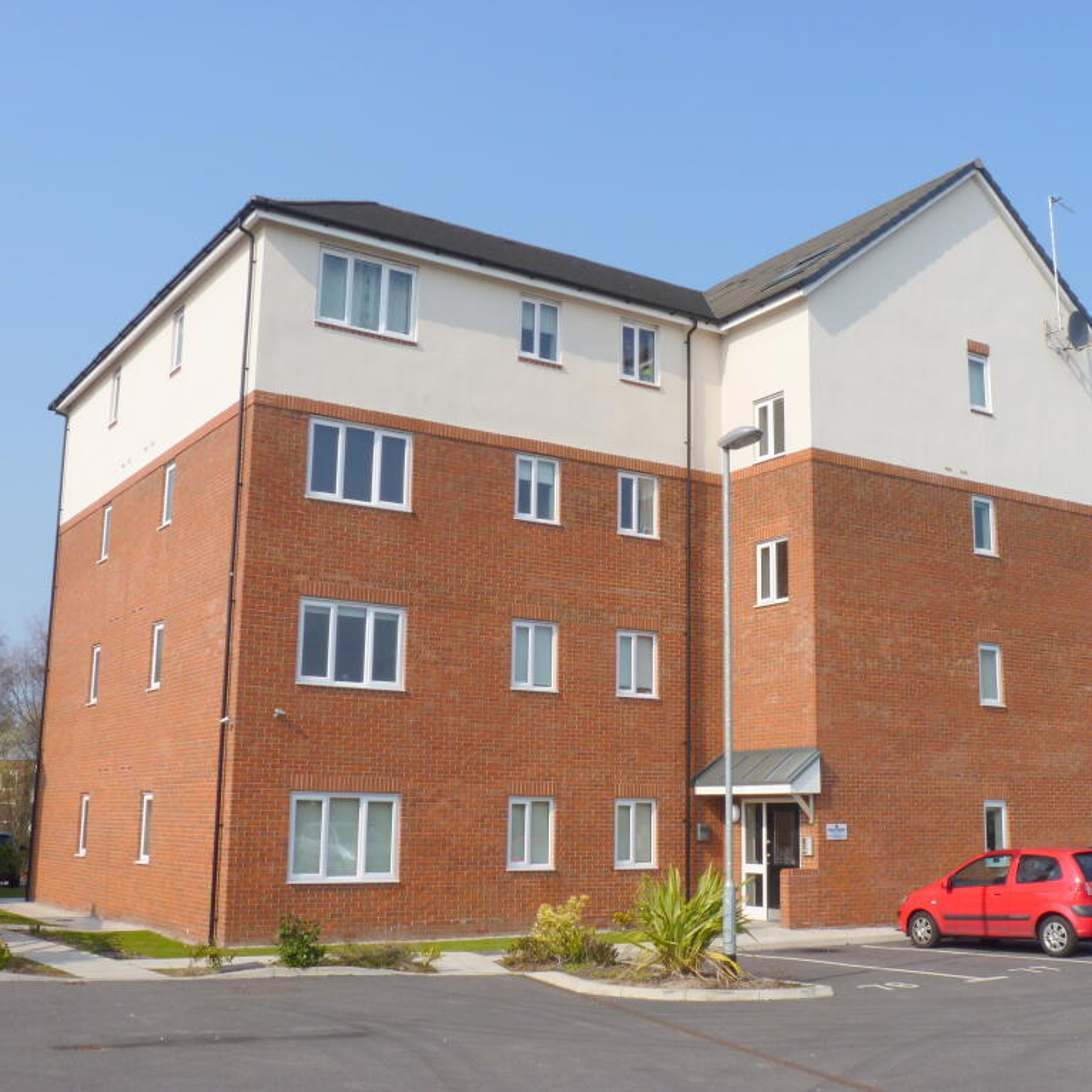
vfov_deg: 42.8
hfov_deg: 42.7
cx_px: 637
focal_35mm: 39
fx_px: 1392
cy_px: 546
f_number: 5.6
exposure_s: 1/320
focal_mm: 5.9
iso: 80
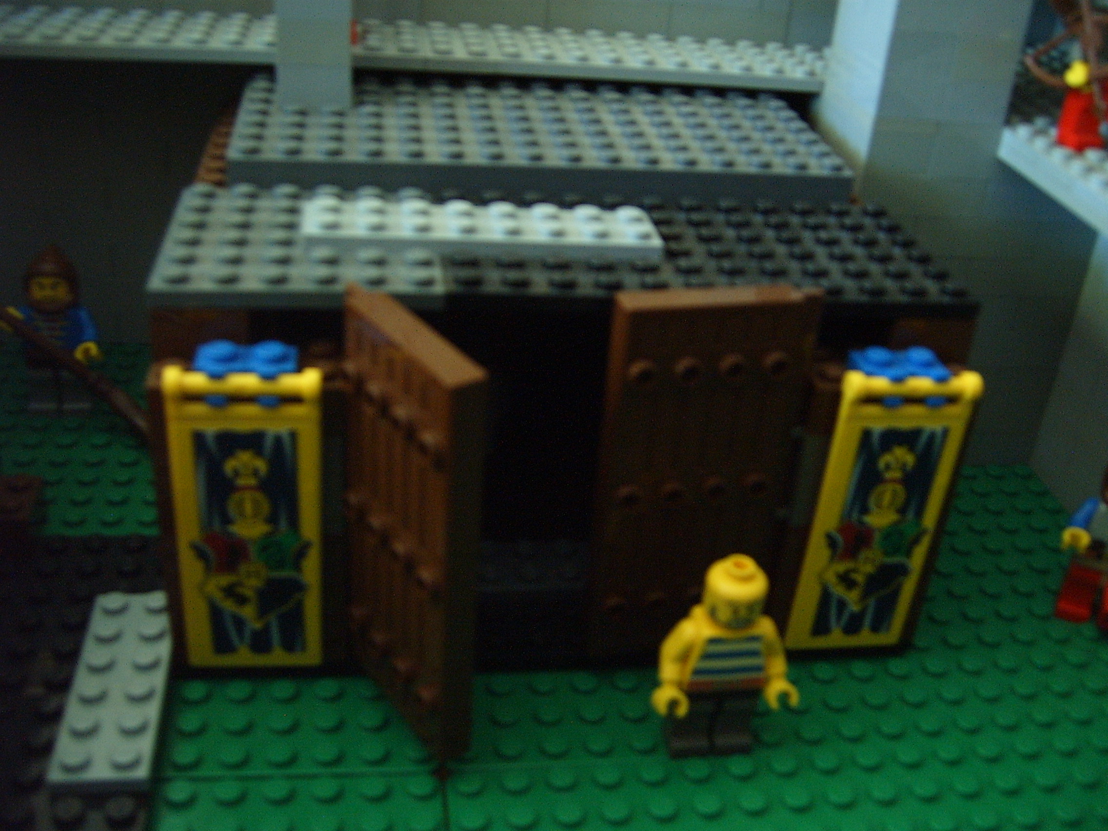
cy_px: 416
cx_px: 554
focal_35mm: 37
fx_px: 1184
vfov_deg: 38.7
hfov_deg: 50.1
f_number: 2.9
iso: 141
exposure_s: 1/2
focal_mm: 6.2
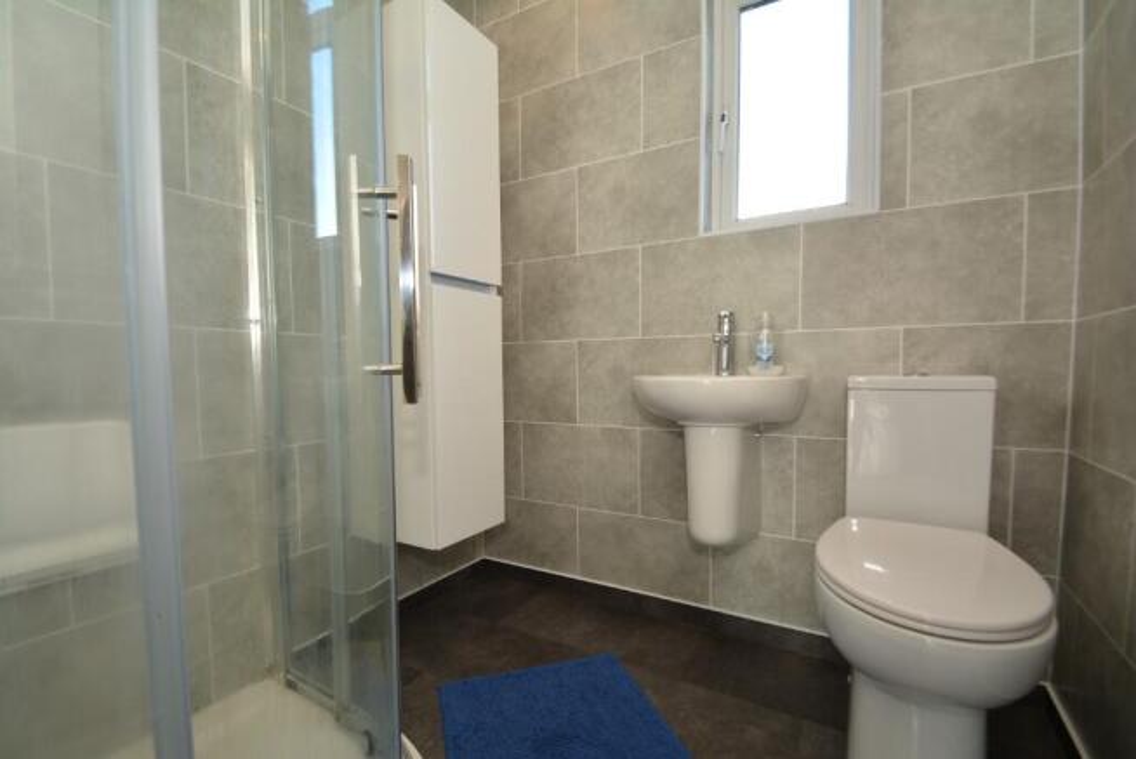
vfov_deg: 77.4
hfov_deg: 100.4
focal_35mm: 15
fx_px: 474
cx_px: 568
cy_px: 380
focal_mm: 10
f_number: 6.3
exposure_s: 1/15
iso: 100
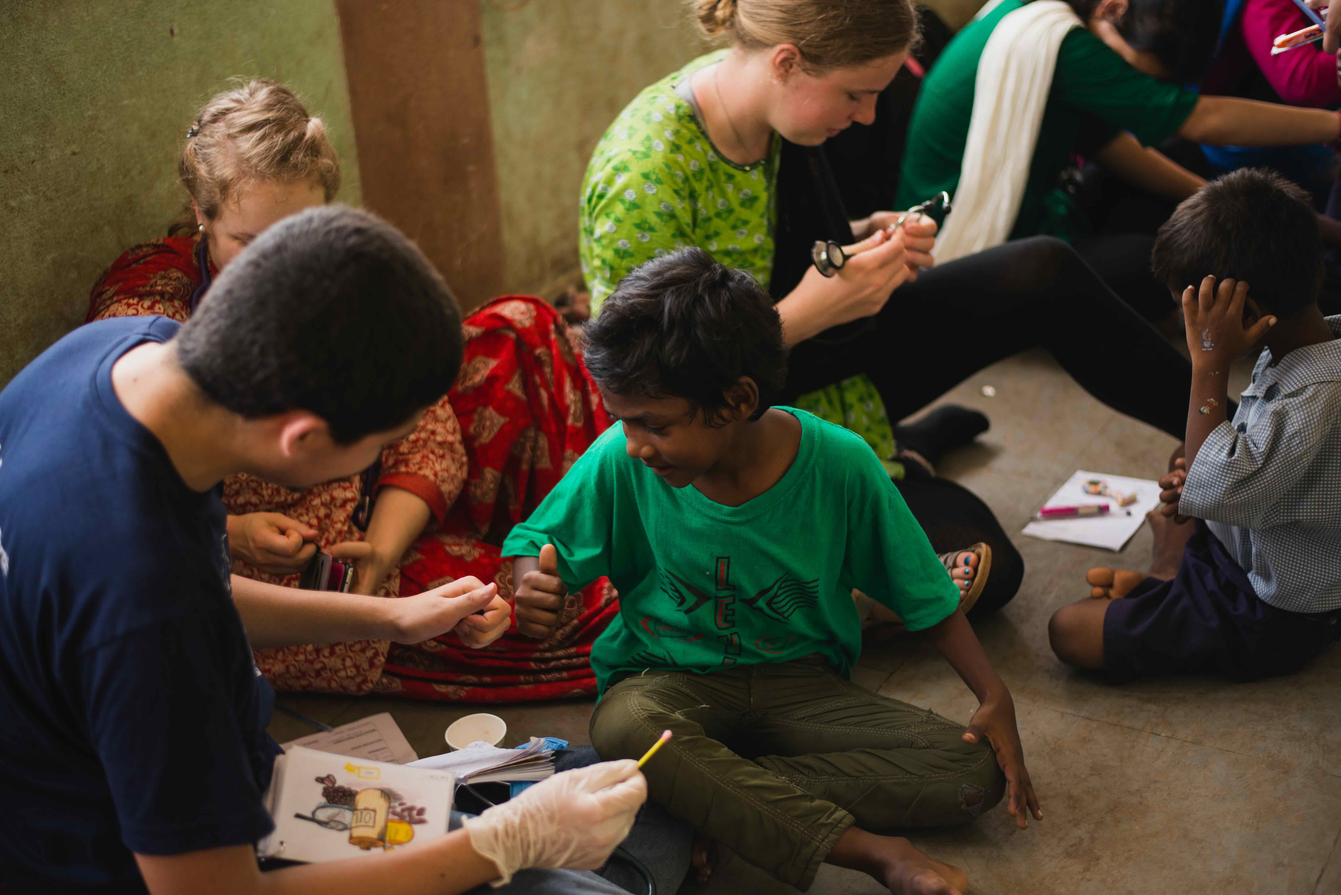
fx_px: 1863
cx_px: 670
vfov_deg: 27.0
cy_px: 448
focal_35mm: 50
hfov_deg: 39.6
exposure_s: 1/1600
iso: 400
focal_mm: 50
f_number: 1.8
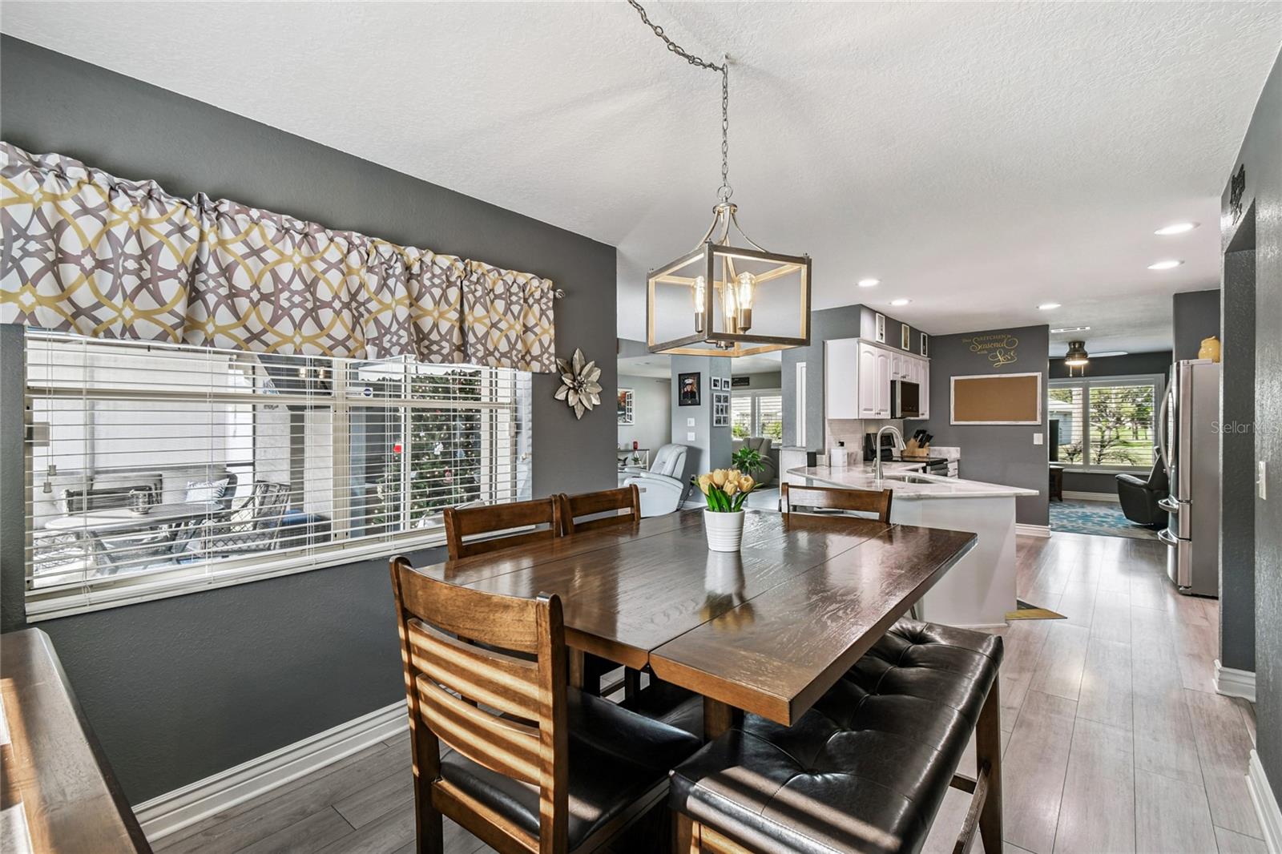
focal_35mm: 15
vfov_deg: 77.3
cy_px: 427
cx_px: 641
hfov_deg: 100.4
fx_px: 534
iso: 100
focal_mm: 10
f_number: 7.1
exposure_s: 1/5
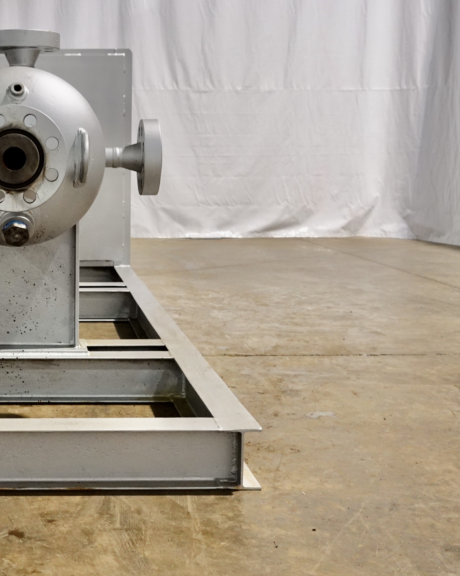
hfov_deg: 27.3
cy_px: 258
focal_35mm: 53
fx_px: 902
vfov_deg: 35.3
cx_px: 21
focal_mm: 12.65
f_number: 2.8
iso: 800
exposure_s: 1/20
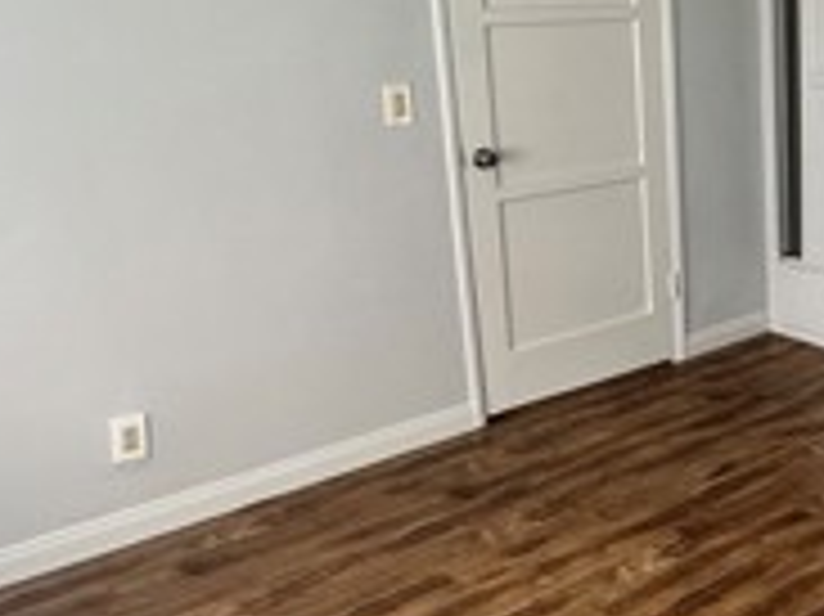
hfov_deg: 33.3
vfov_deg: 29.6
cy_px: 243
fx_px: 1166
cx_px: 937
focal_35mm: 49
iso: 125
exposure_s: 1/99
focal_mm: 2.22
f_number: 2.2
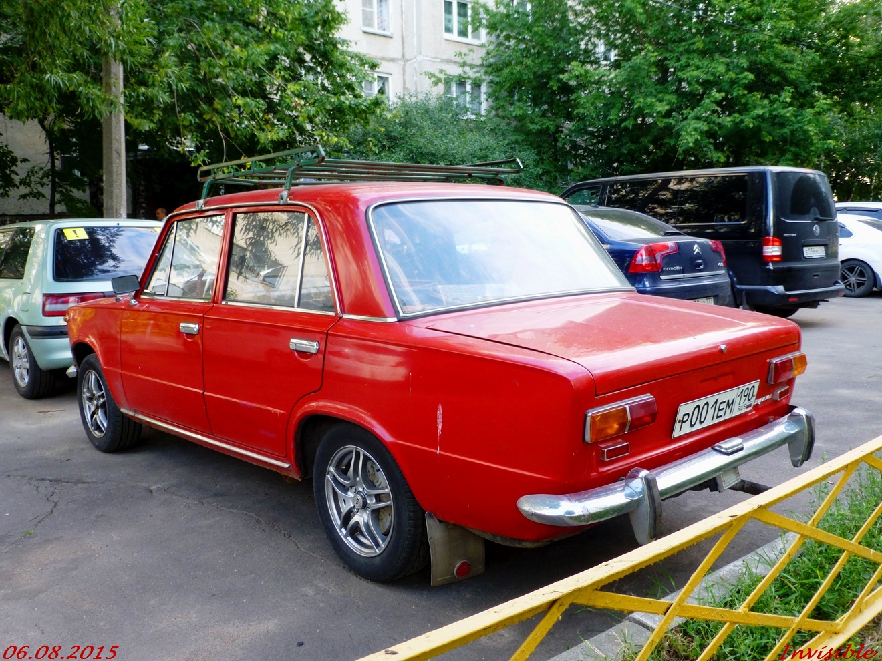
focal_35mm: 30
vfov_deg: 46.8
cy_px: 330
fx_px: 764
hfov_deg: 60.0
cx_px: 441
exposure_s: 1/60
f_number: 3.6
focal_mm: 5.4
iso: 100
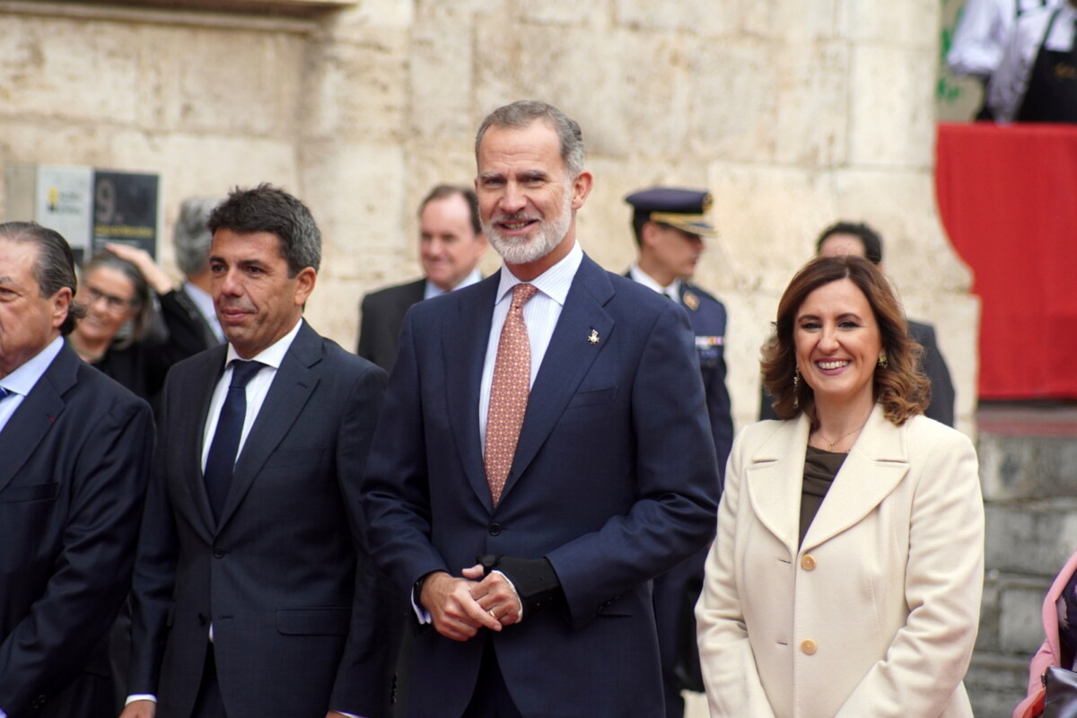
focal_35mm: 300
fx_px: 8974
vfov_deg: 4.6
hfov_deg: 6.9
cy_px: 359
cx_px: 538
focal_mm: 200
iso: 640
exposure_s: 1/320
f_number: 5.6
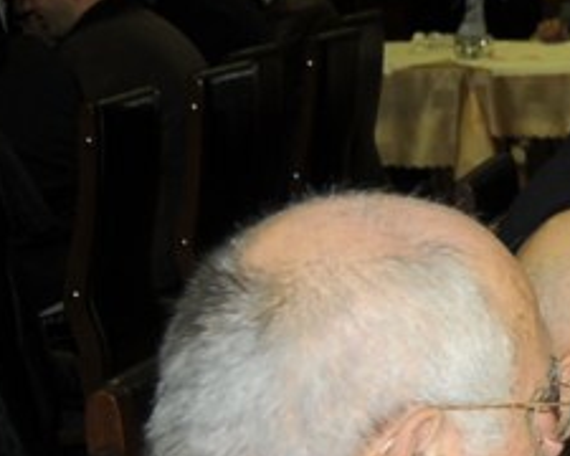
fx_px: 2261
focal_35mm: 134
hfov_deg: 11.9
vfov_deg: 11.5
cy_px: 225
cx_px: 1320
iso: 200
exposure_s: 1/30
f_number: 3.5
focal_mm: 20
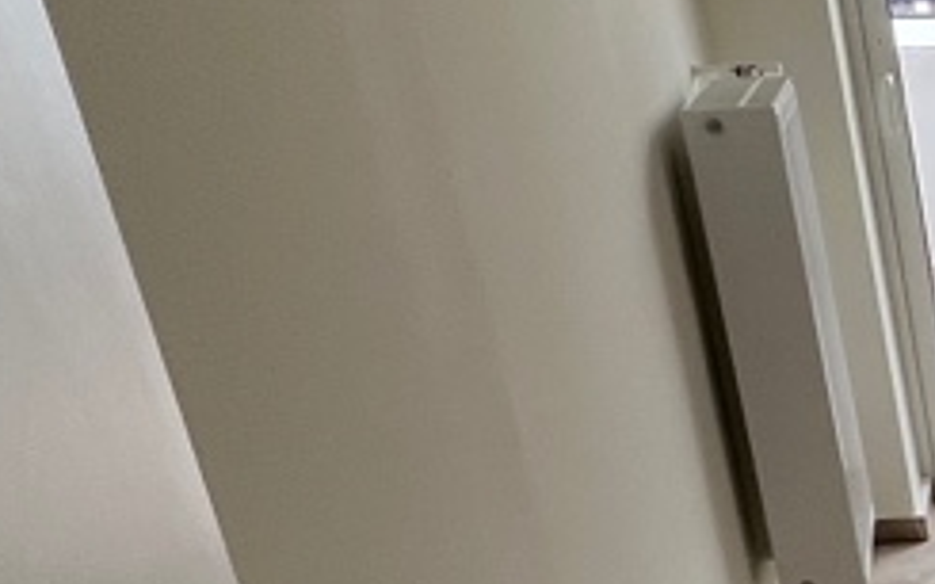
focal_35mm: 72
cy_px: 794
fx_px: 1834
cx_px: 1714
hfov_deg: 20.1
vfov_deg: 16.9
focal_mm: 1.57
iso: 50
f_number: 1.8
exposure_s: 1/99
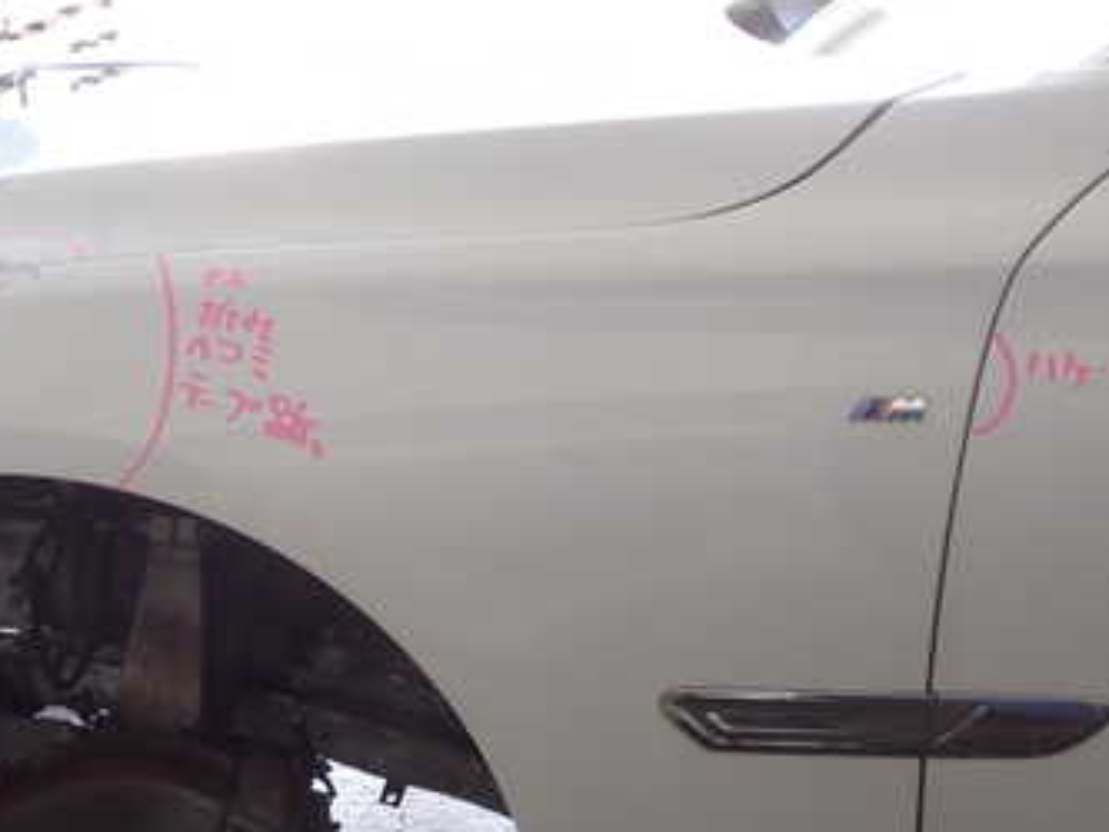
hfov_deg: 35.0
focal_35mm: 54
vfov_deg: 27.0
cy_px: 522
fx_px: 1731
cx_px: 320
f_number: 2.3
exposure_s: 1/60
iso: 100
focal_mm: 5.4
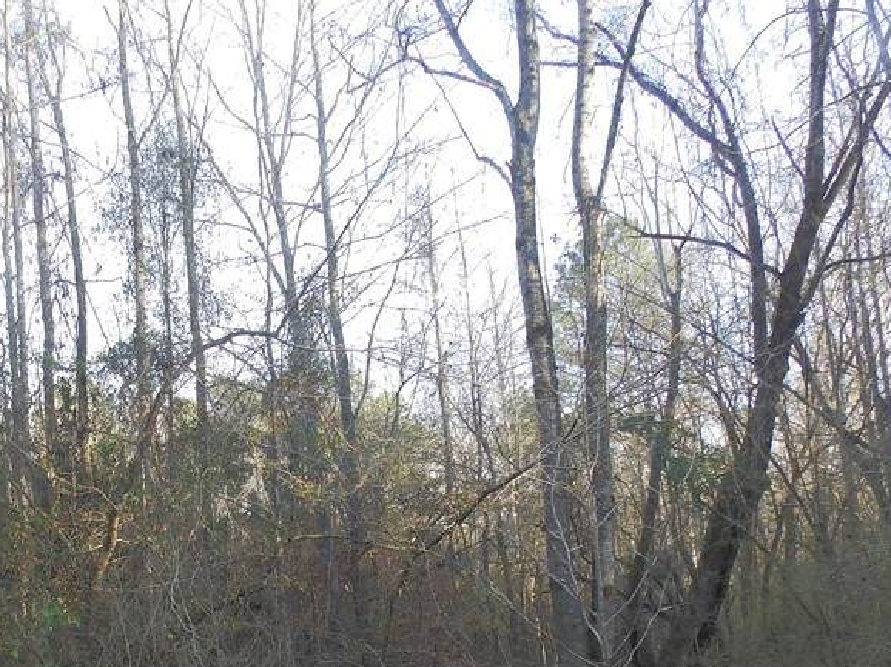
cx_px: 216
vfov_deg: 35.2
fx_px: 1003
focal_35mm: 39
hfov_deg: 46.1
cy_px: 565
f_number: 3.4
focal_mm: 4
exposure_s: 1/80
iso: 80
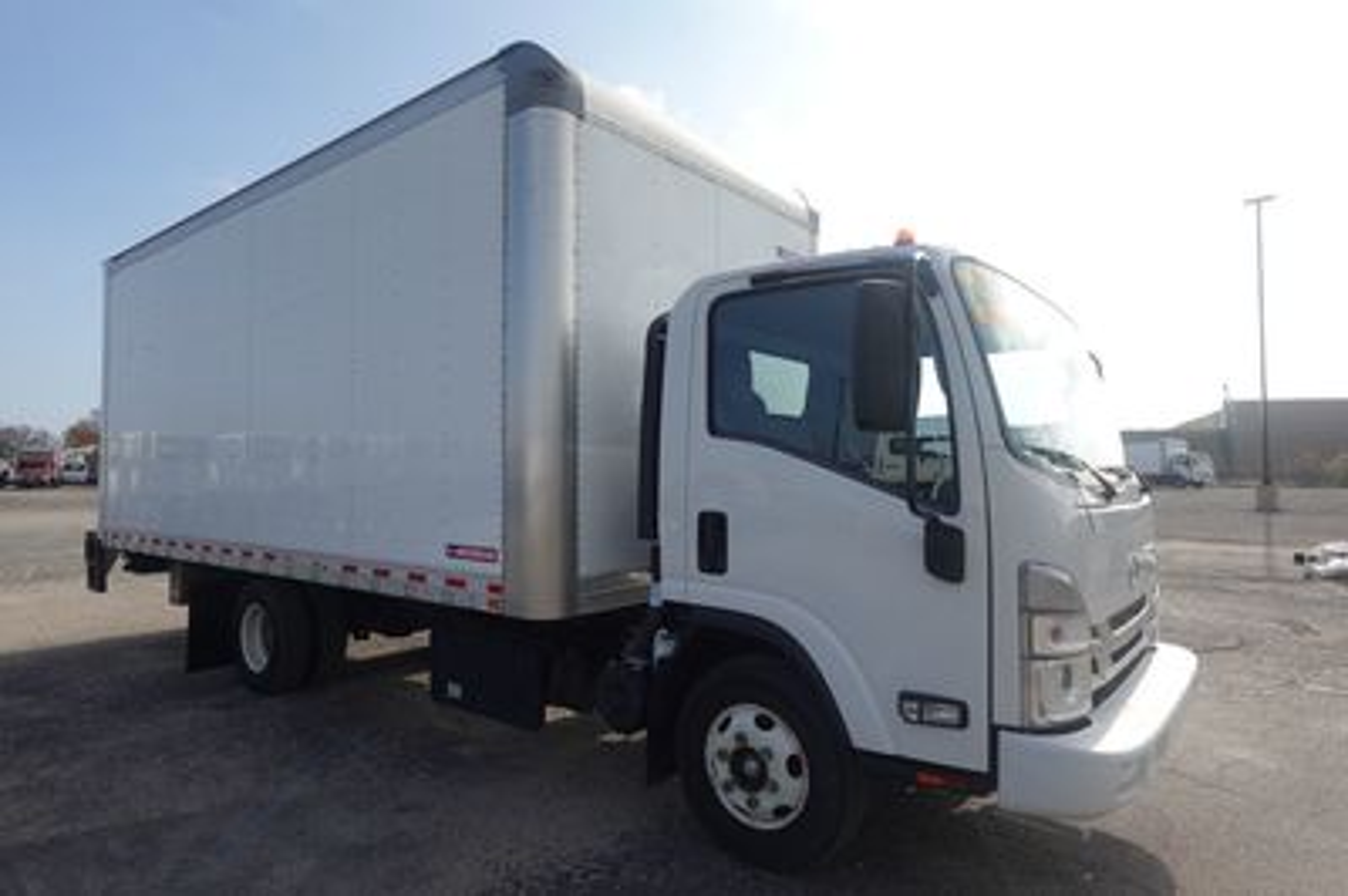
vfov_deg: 61.8
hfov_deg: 84.0
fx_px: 748
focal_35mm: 20
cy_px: 448
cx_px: 674
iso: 125
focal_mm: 7.6
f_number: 2
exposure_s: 1/4000
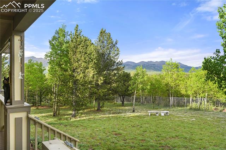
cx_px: 113
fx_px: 188
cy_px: 75
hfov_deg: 62.0
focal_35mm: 30
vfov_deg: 43.5
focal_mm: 30
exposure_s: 1/400
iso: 400
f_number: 8
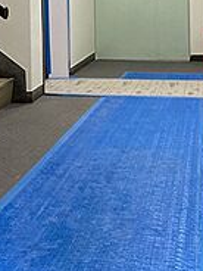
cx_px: 107
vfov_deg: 25.5
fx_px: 571
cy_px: 4
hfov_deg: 20.2
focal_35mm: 73
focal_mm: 3.99
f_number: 1.8
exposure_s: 1/60
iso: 250
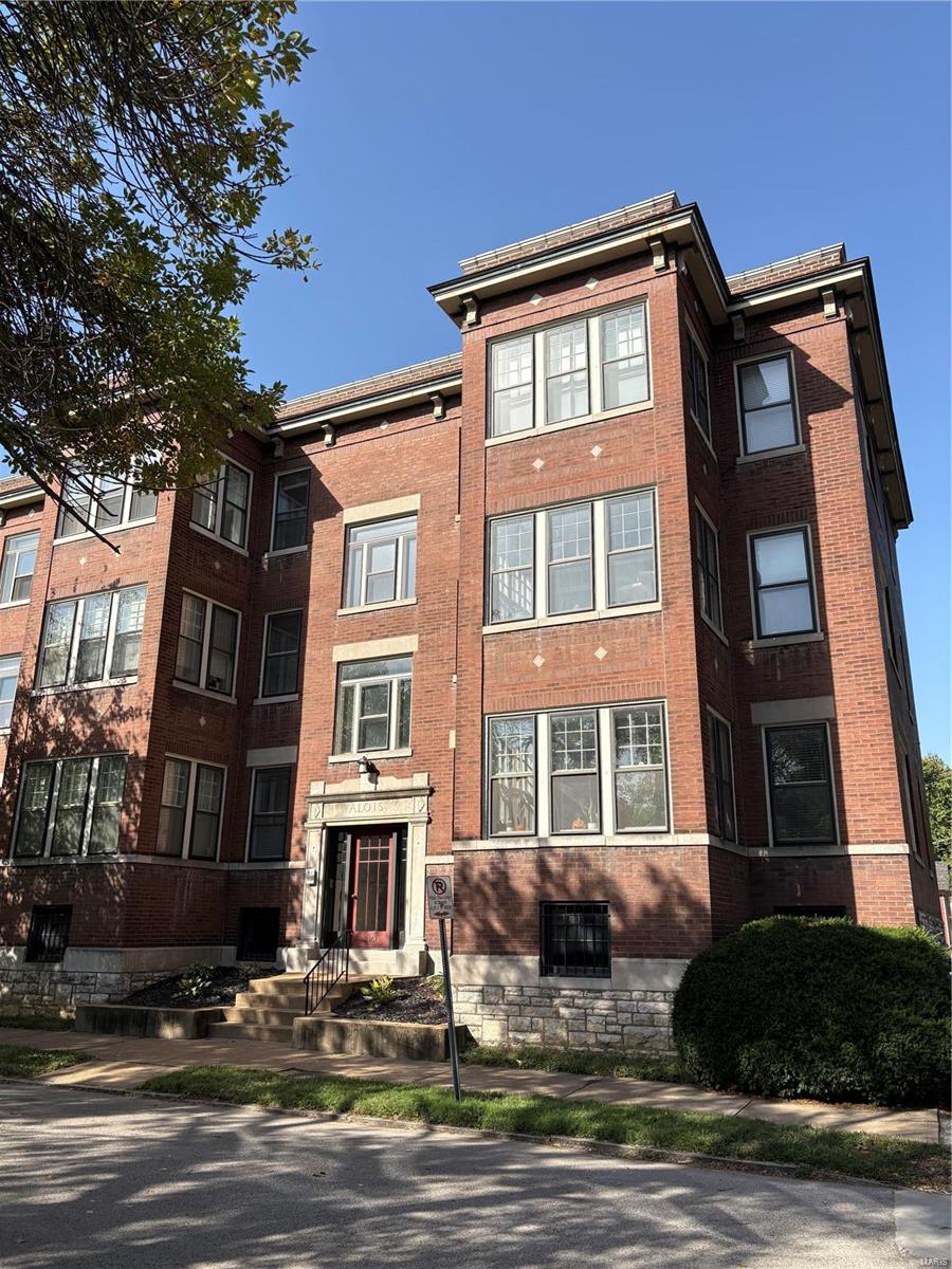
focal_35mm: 26
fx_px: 953
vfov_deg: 67.3
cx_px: 476
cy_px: 634
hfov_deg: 53.1
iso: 50
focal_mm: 5.96
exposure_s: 1/2208
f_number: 1.6
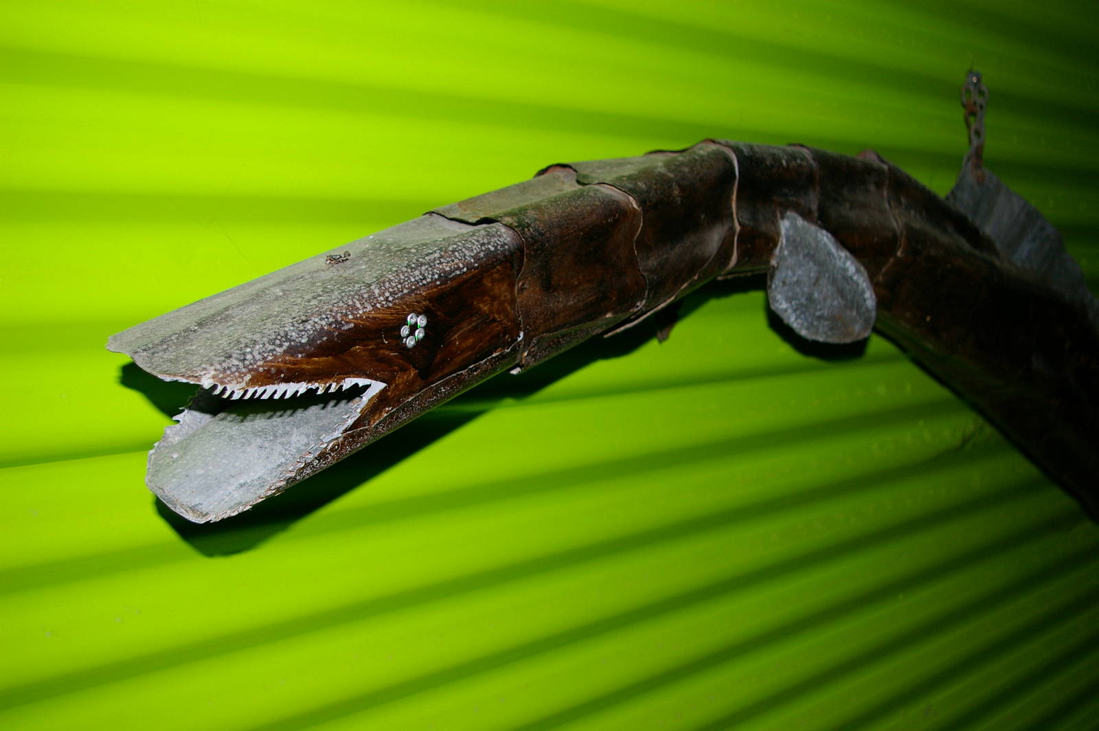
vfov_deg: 38.3
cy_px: 366
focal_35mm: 34
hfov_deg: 55.1
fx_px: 1052
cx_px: 550
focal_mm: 23
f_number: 4.5
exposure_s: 1/45
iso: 400
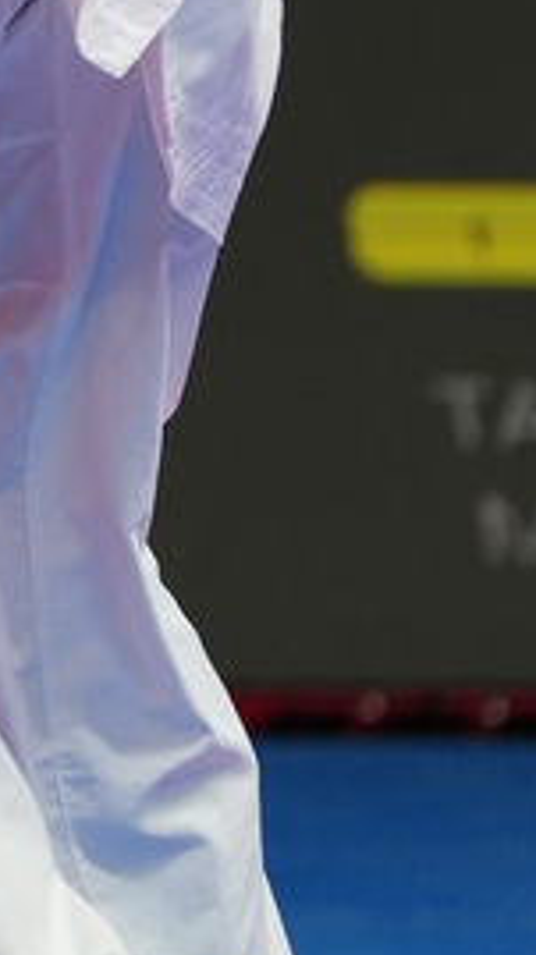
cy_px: -543
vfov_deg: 1.7
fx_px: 31532
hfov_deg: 1.0
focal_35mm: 1246
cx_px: -951
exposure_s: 1/1000
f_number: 2.8
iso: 500
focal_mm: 200
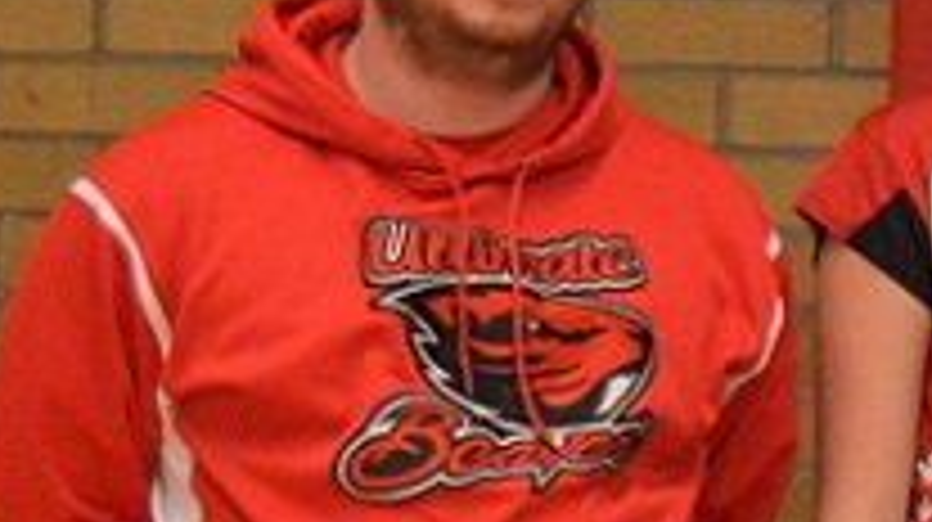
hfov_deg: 8.6
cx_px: 2427
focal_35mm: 222
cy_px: 1008
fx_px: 5481
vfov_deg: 5.4
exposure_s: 1/60
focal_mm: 26
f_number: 4.2
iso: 800
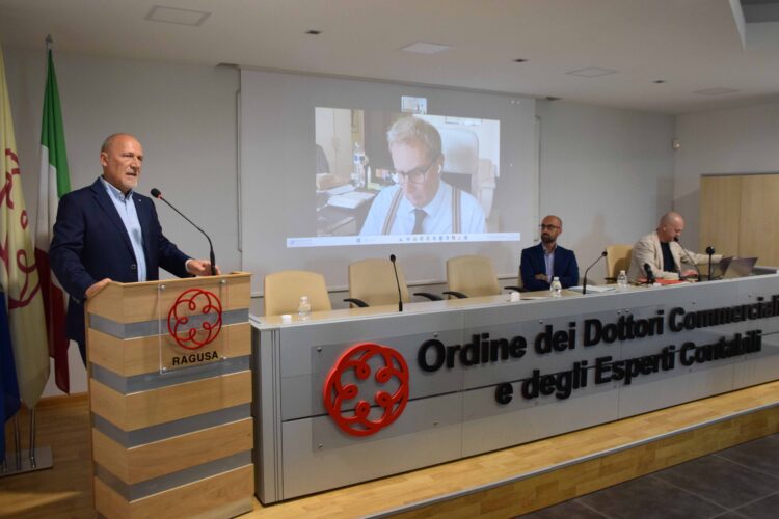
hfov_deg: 61.9
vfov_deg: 43.6
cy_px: 260
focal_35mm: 30
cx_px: 390
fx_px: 649
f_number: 5.6
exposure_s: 1/125
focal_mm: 20
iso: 1600
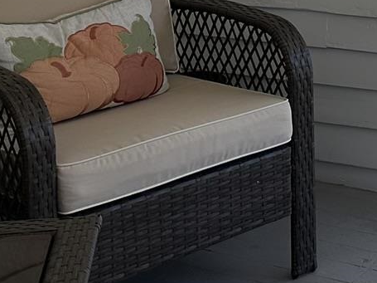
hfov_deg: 15.2
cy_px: -198
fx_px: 1176
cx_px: 724
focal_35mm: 108
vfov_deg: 12.7
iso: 80
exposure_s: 1/469
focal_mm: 6.86
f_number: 1.78
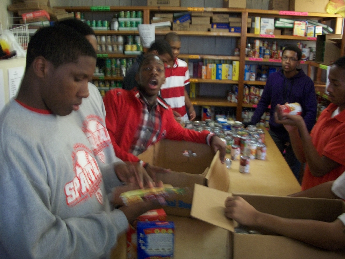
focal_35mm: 35
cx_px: 172
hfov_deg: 52.6
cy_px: 130
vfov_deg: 40.7
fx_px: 349
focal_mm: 6.3
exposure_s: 1/10
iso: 160
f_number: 3.1
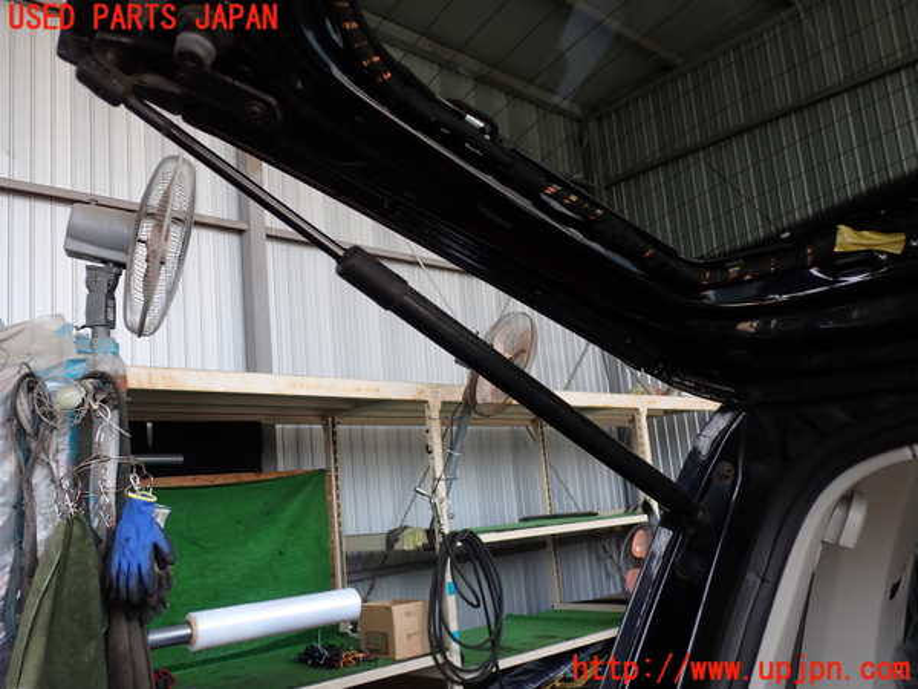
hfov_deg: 60.0
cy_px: 344
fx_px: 796
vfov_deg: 46.8
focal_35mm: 30
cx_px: 459
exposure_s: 1/100
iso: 100
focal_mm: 5.4
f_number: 3.2
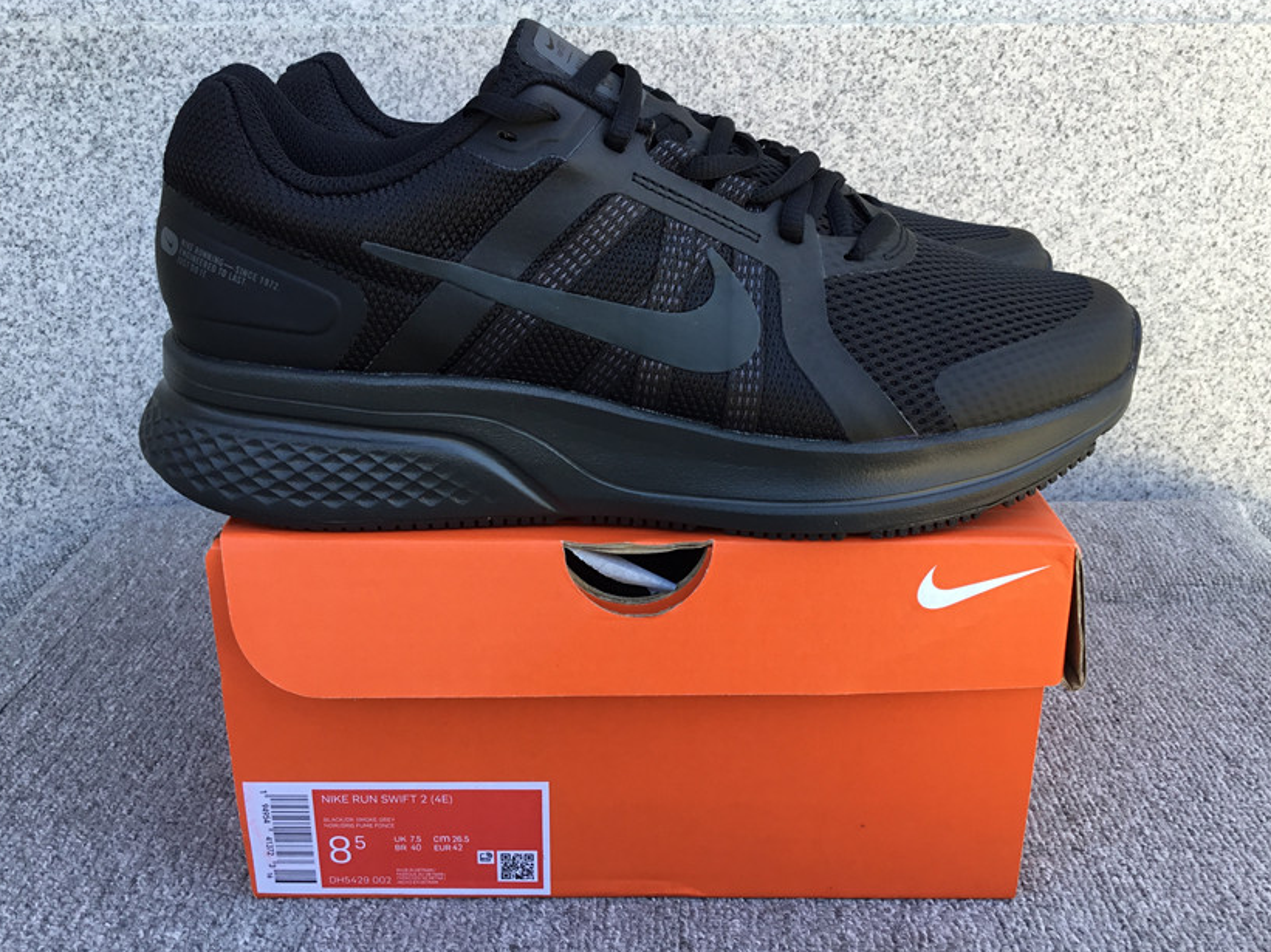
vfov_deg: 41.8
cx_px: 636
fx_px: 1248
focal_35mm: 34
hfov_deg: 54.0
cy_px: 456
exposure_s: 1/100
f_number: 2.4
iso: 25
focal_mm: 3.3
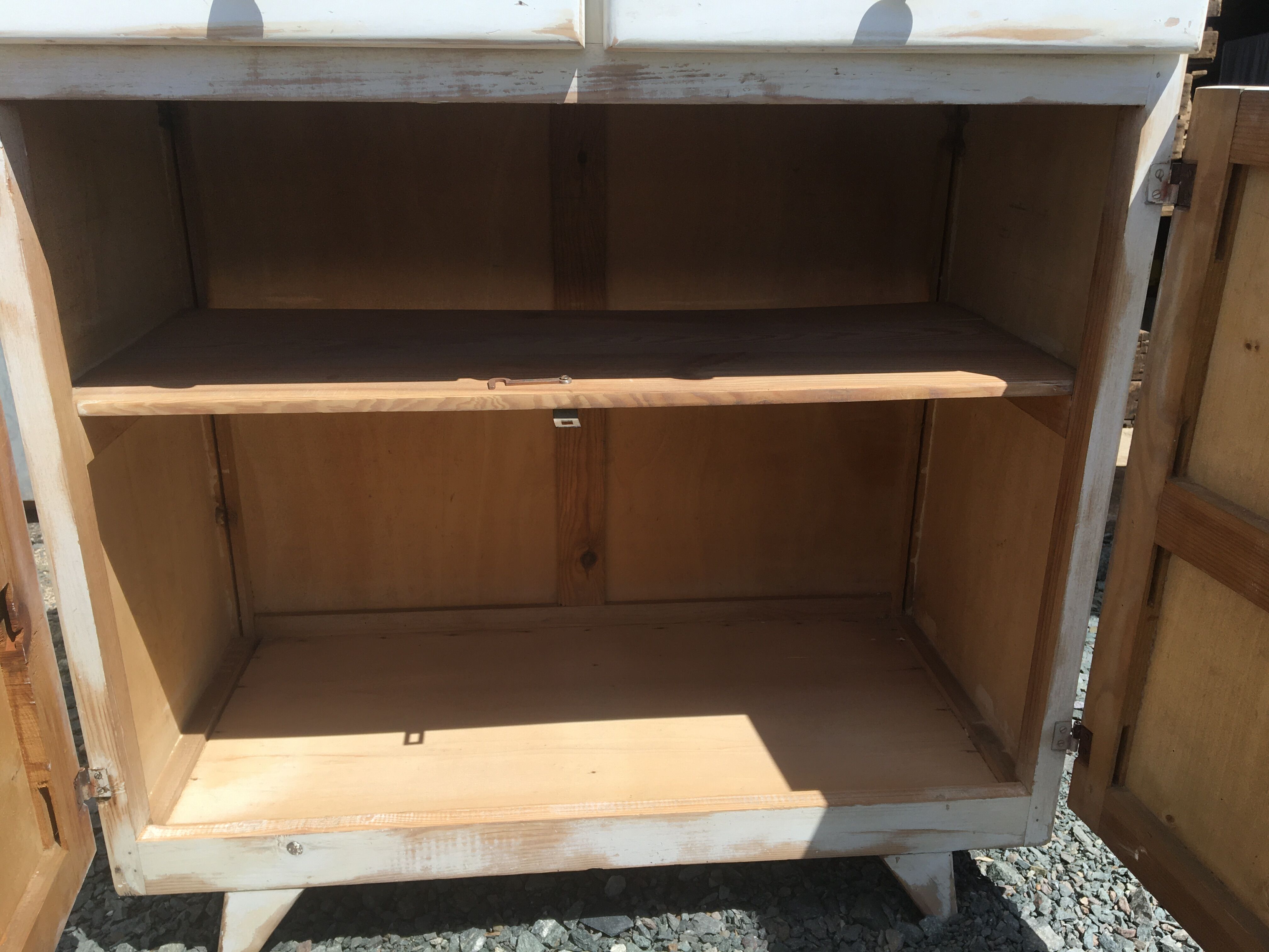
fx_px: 1063
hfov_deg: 61.7
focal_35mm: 29
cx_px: 634
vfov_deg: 48.2
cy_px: 476
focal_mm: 4.15
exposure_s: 1/1399
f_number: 2.2
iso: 25
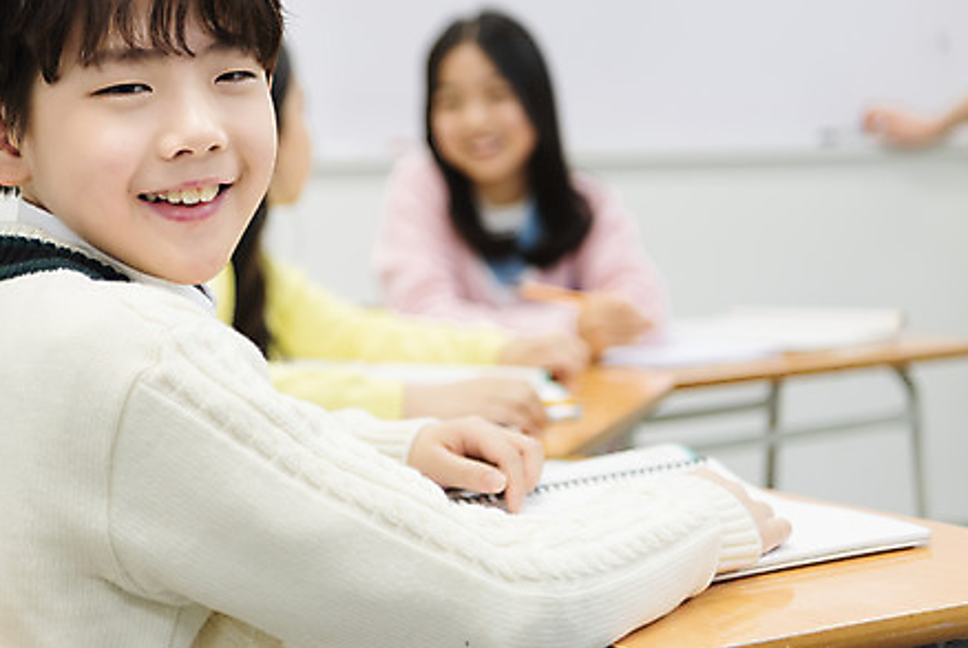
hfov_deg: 24.6
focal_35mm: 82
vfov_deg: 16.7
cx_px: 328
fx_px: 2207
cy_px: 226
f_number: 2.8
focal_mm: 60
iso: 800
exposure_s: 1/200
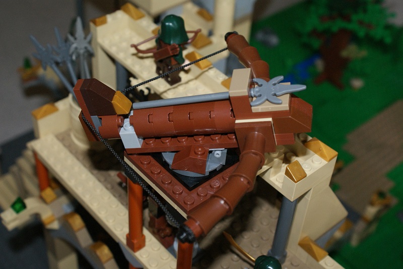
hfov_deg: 37.9
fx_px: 588
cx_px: 202
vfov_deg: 25.7
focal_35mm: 52
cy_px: 134
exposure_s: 1/60
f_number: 6.3
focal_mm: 35
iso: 400
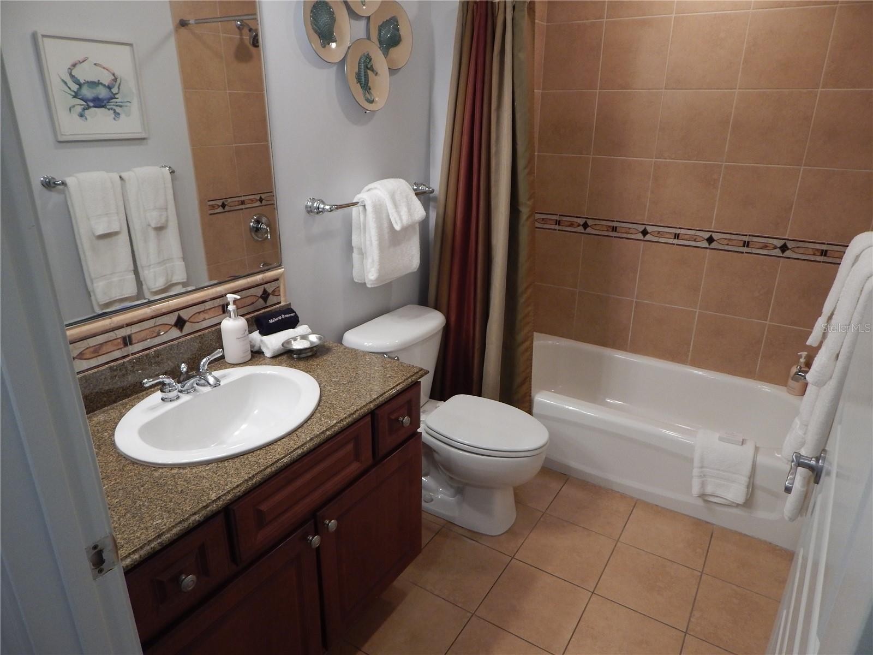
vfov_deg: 61.1
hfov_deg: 76.4
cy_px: 328
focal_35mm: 22
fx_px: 555
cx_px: 436
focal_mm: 4
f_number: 3
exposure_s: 1/30
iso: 160
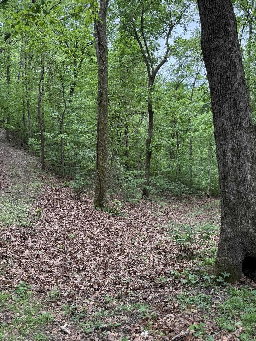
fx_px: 296
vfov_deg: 59.7
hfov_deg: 46.8
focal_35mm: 30
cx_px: 121
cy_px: 146
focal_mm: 6.76
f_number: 1.78
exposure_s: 1/383
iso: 100
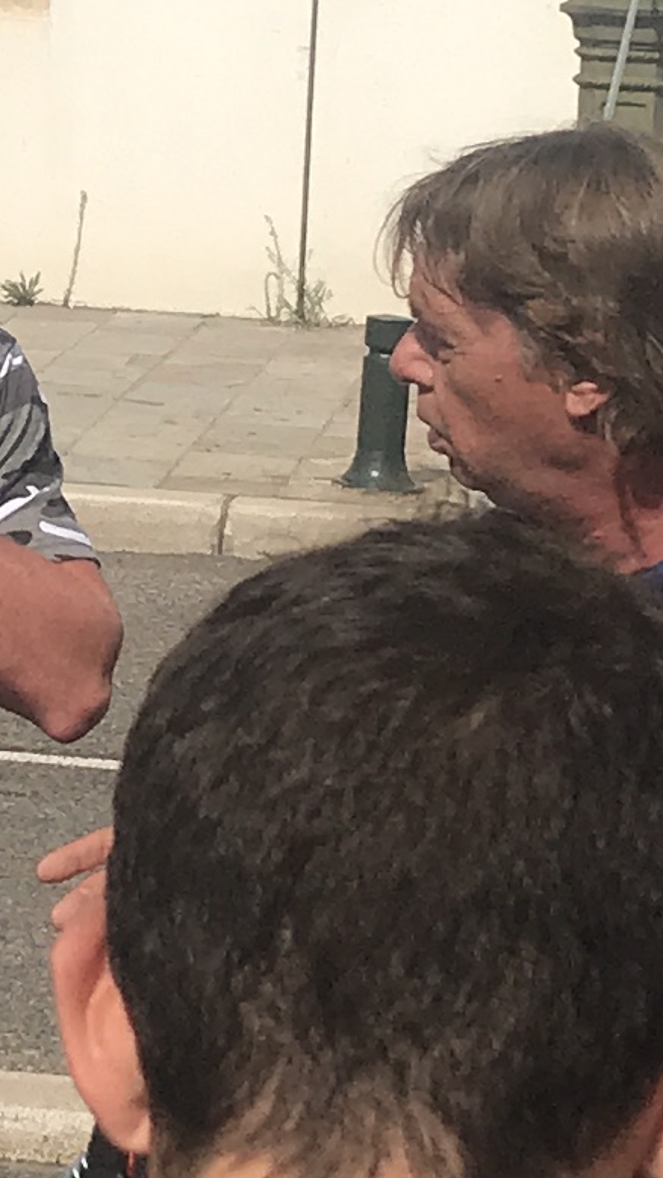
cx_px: -139
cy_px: 253
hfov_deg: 7.6
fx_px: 4935
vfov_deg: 13.5
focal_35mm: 158
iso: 20
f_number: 1.8
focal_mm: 3.99
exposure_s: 1/4808
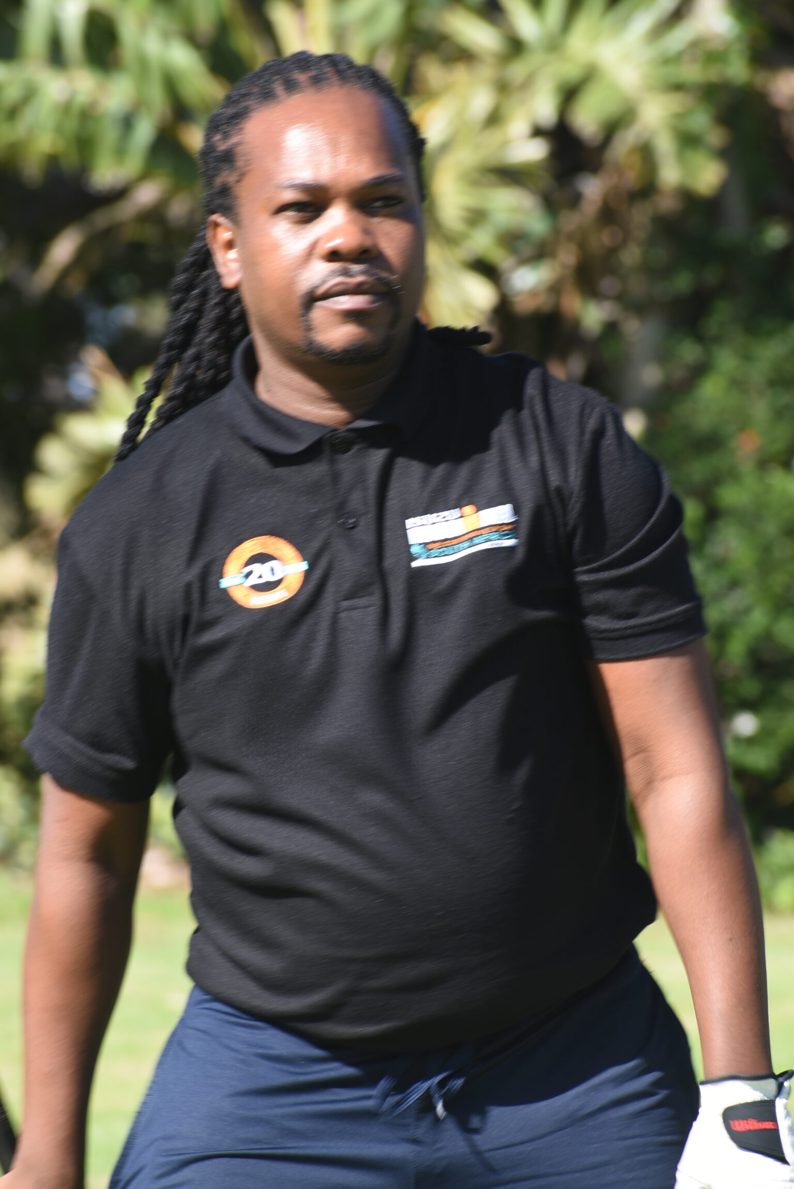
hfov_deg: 4.0
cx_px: 397
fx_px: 11392
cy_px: 594
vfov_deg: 6.0
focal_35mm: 345
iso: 100
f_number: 9
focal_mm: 230
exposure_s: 1/100
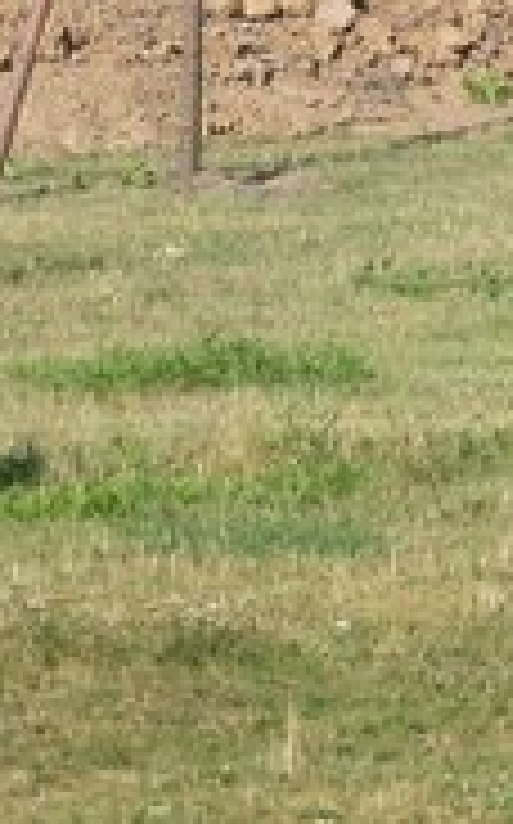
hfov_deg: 3.5
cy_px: -158
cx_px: 1930
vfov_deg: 5.8
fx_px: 8094
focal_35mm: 361
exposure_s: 1/500
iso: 200
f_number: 8
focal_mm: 48
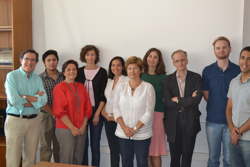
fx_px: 326
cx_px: 132
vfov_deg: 28.6
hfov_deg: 41.9
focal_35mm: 47
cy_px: 82
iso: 640
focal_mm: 28
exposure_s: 1/30
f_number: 4.5
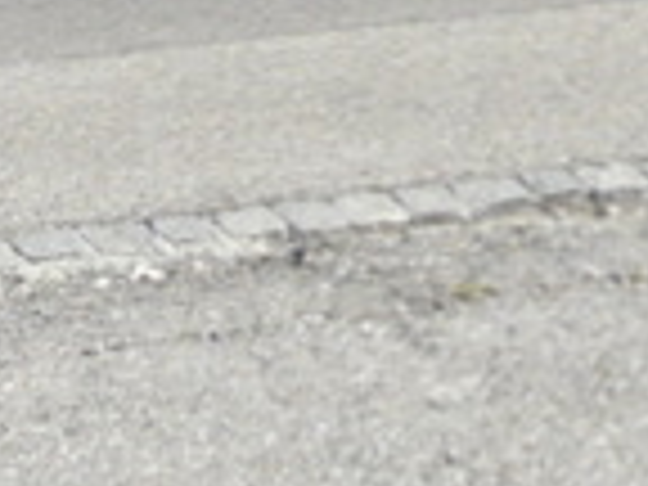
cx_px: 1692
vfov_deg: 4.6
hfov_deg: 6.1
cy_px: -1089
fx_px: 5709
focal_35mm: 305
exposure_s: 1/400
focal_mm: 7.2
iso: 100
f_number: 5.6
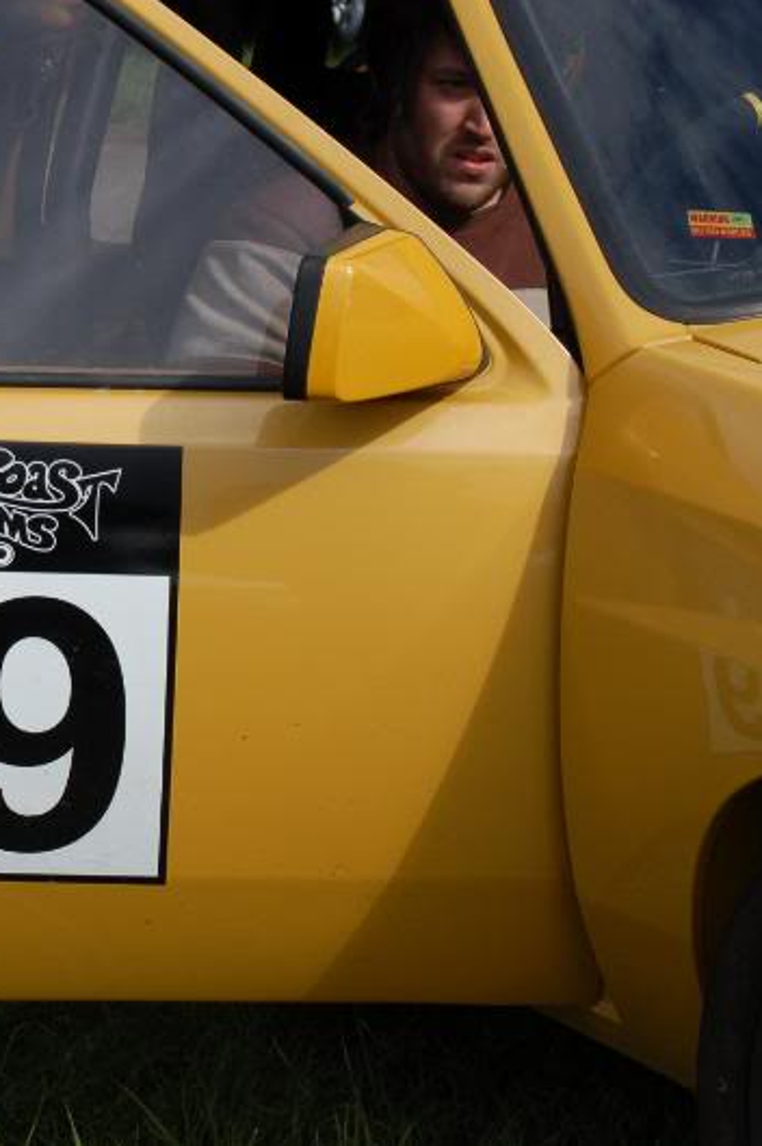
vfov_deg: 16.4
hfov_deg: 10.9
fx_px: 3966
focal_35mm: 125
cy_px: 572
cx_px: -28
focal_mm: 55
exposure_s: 1/400
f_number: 10
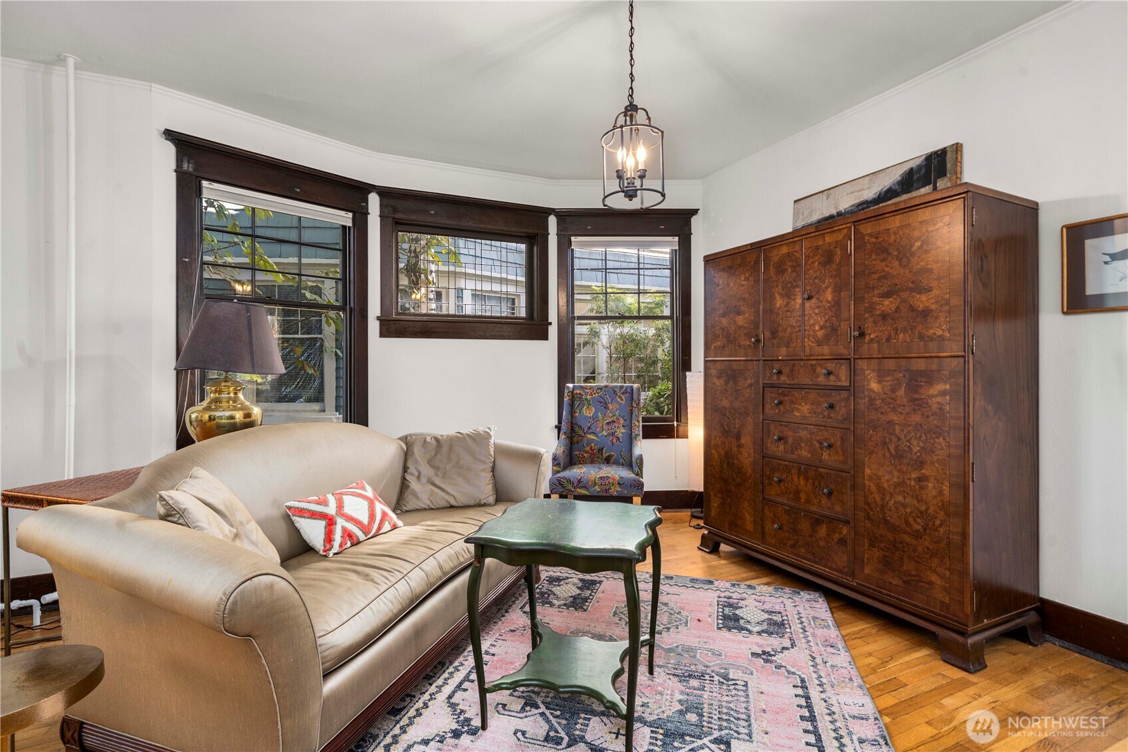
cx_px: 564
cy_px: 376
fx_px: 501
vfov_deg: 73.7
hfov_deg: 96.7
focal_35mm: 16
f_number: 8
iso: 1000
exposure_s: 1/6
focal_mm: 16
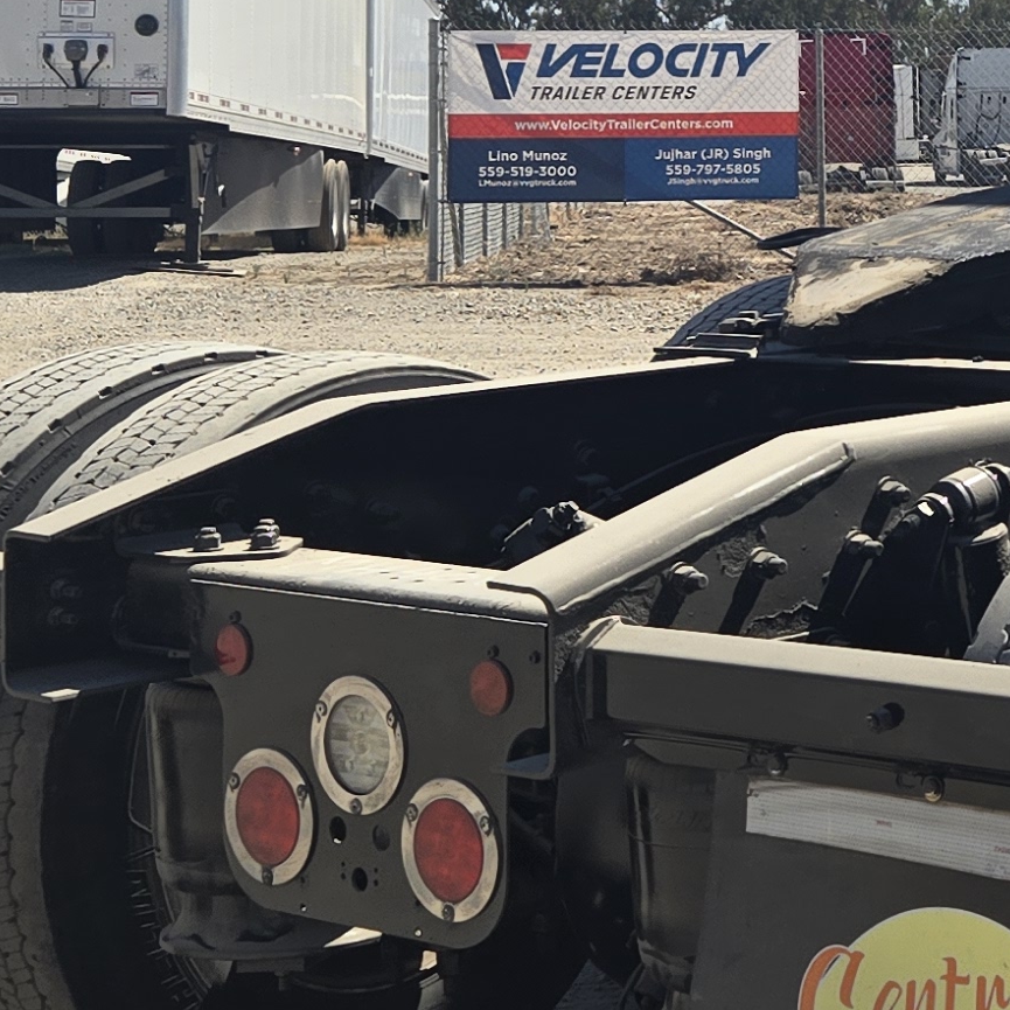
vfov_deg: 18.2
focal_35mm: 94
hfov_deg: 17.3
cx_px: 1321
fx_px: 3103
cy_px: 91
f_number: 1.8
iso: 25
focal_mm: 5.4
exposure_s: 1/1967
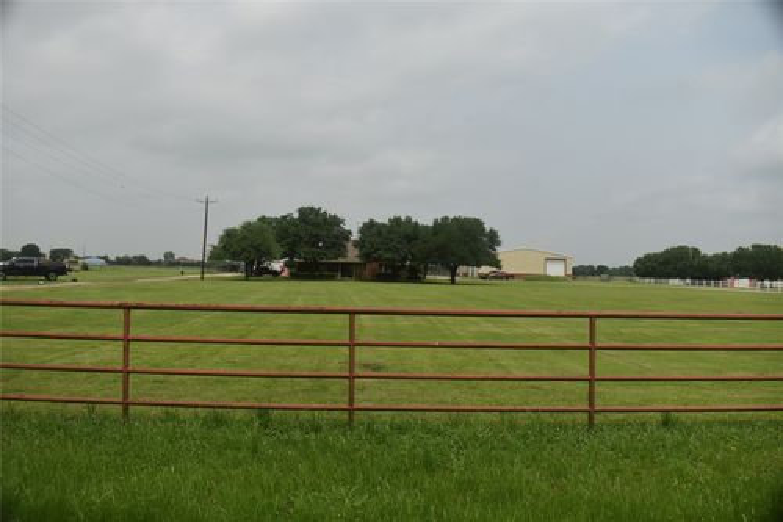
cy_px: 261
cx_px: 392
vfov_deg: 47.9
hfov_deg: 67.4
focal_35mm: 27
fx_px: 587
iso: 400
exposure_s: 1/1600
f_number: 6.3
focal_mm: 18
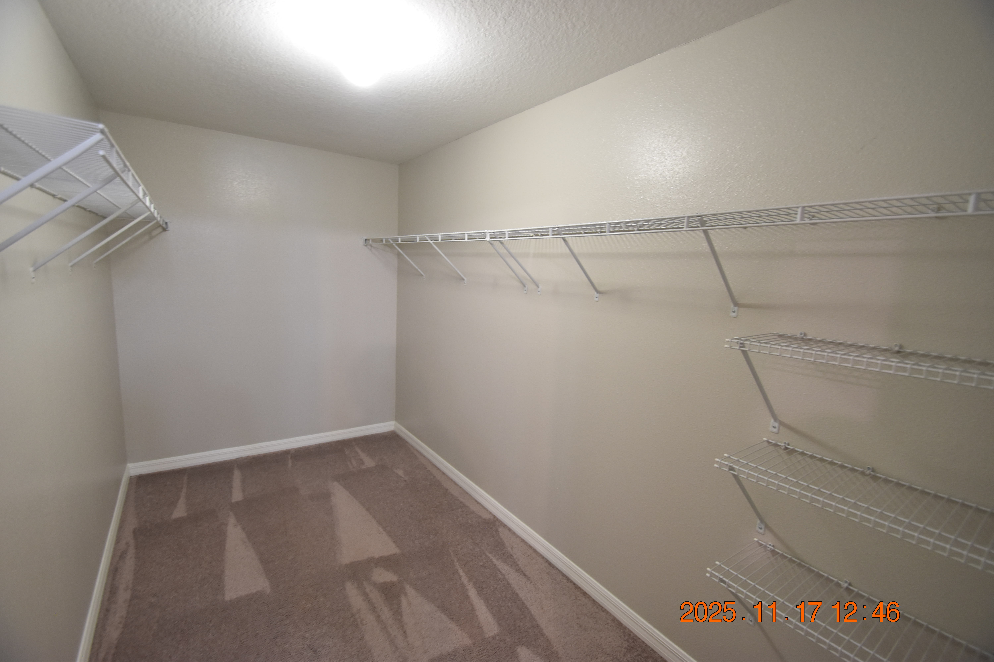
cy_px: 331
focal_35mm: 15
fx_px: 414
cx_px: 497
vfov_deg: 77.3
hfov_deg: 100.4
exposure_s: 1/15
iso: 800
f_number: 3.5
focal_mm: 10
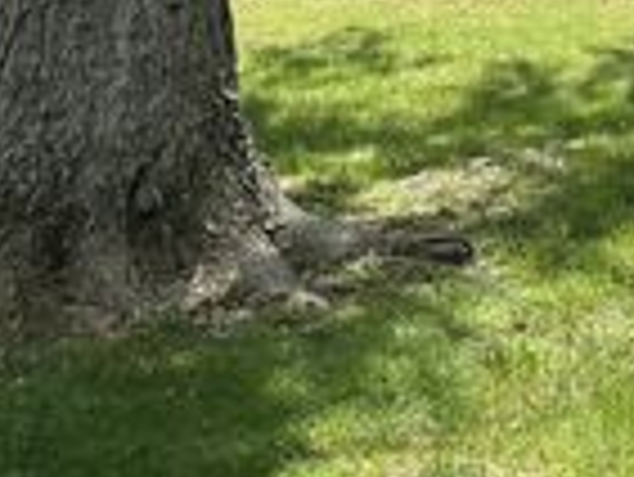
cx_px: 1003
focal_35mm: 85
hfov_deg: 19.4
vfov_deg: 15.4
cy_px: -331
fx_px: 1558
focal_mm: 6.86
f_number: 1.78
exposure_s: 1/2469
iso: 80
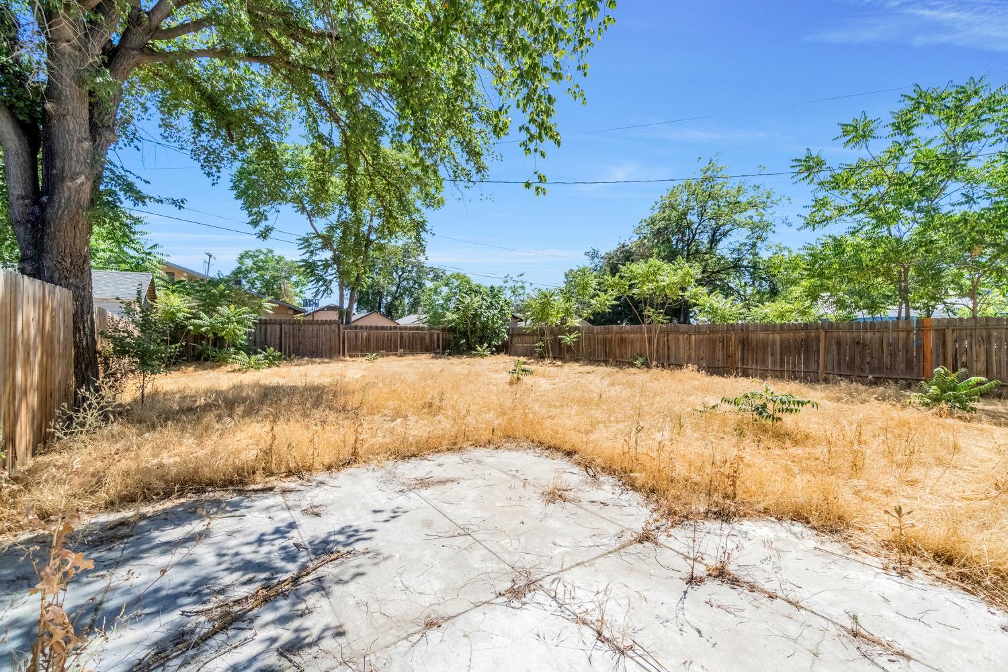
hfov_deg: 100.4
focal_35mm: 15
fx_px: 420
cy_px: 336
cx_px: 504
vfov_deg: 77.3
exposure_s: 1/640
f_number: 8
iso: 400
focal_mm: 10
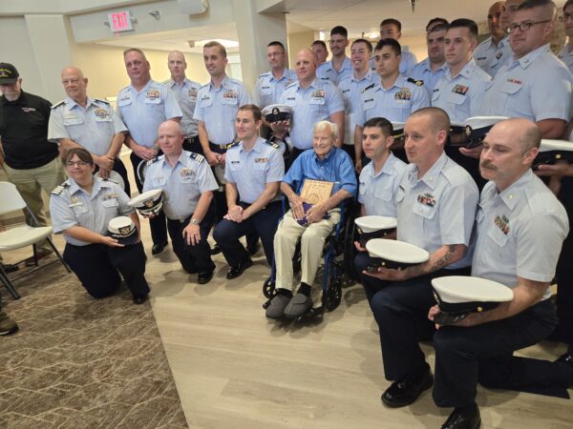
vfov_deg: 58.9
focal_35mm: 23
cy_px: 214
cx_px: 286
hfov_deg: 73.9
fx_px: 381
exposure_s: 1/120
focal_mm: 5.4
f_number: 1.8
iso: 640
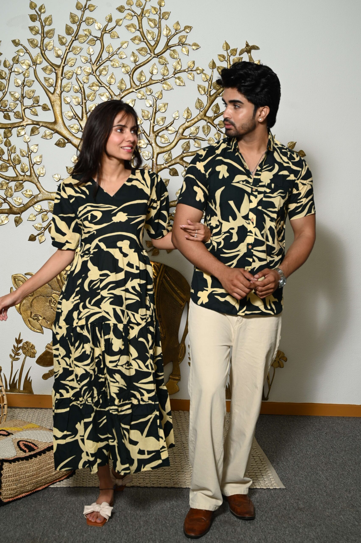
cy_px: 272
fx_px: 693
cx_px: 180
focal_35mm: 46
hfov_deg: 29.2
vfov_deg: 42.8
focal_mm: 46
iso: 400
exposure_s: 1/160
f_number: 5
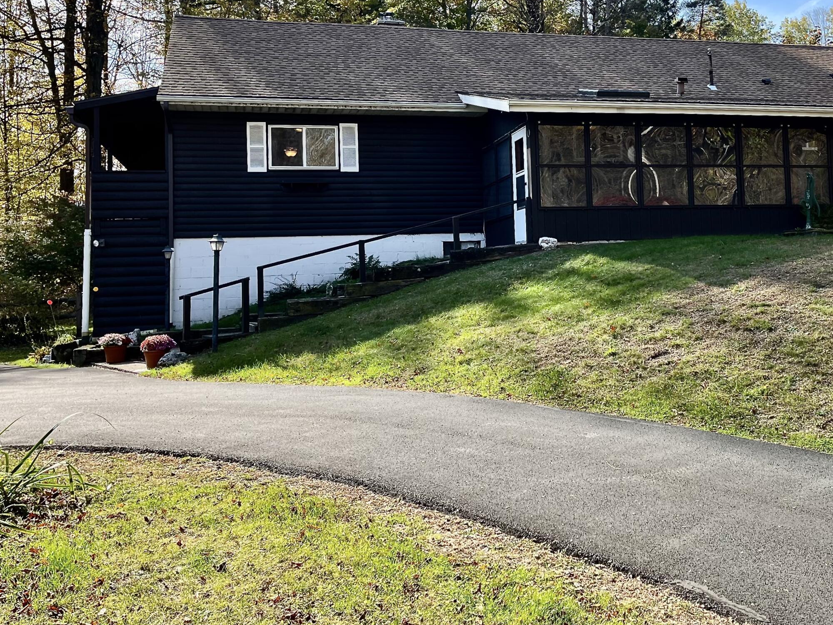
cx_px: 551
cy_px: 210
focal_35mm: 39
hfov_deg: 47.1
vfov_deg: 36.5
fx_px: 938
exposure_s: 1/992
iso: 50
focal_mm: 5.1
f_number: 1.6
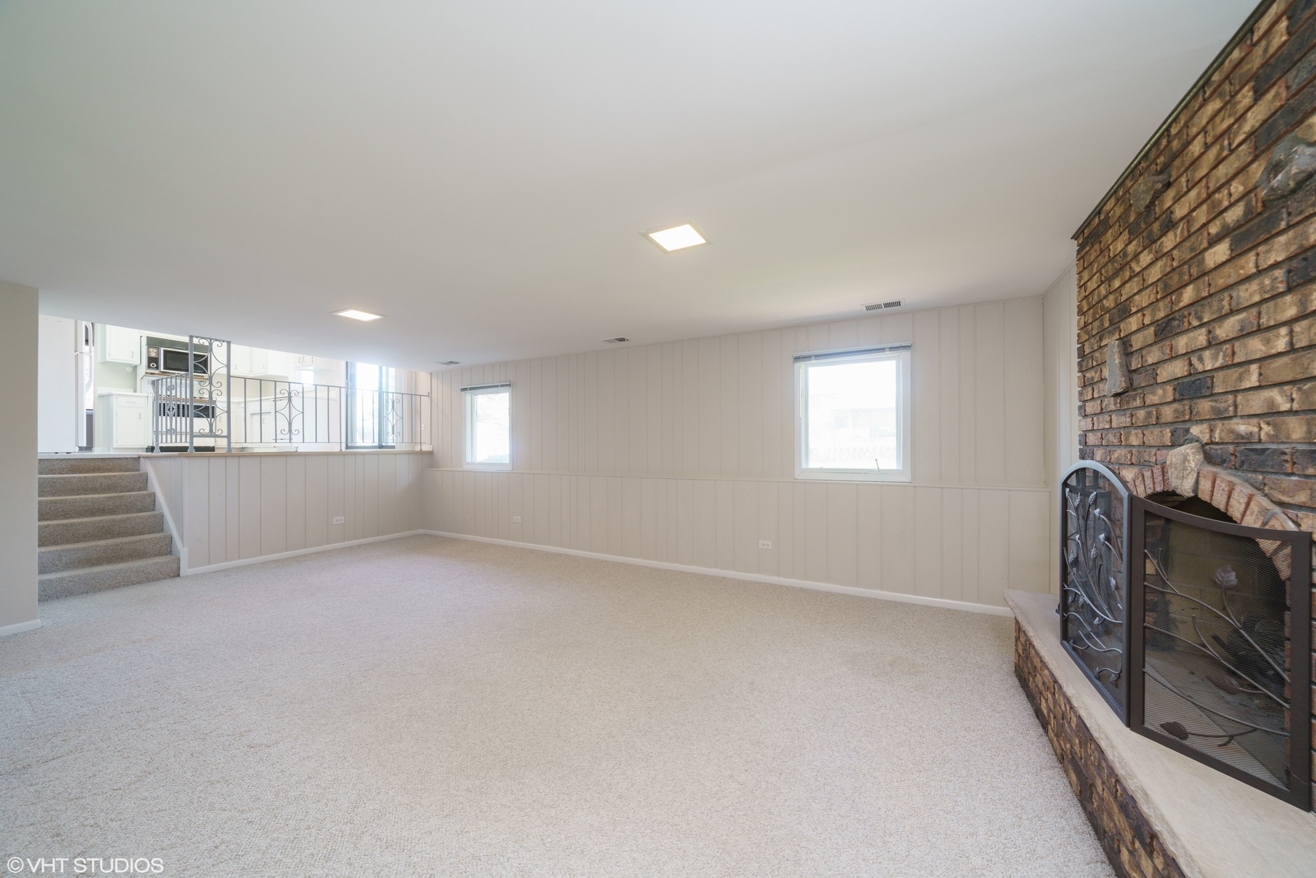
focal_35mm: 12
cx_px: 658
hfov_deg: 112.6
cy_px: 439
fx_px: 439
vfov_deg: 90.0
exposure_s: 1/6
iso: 400
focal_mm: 12
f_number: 8
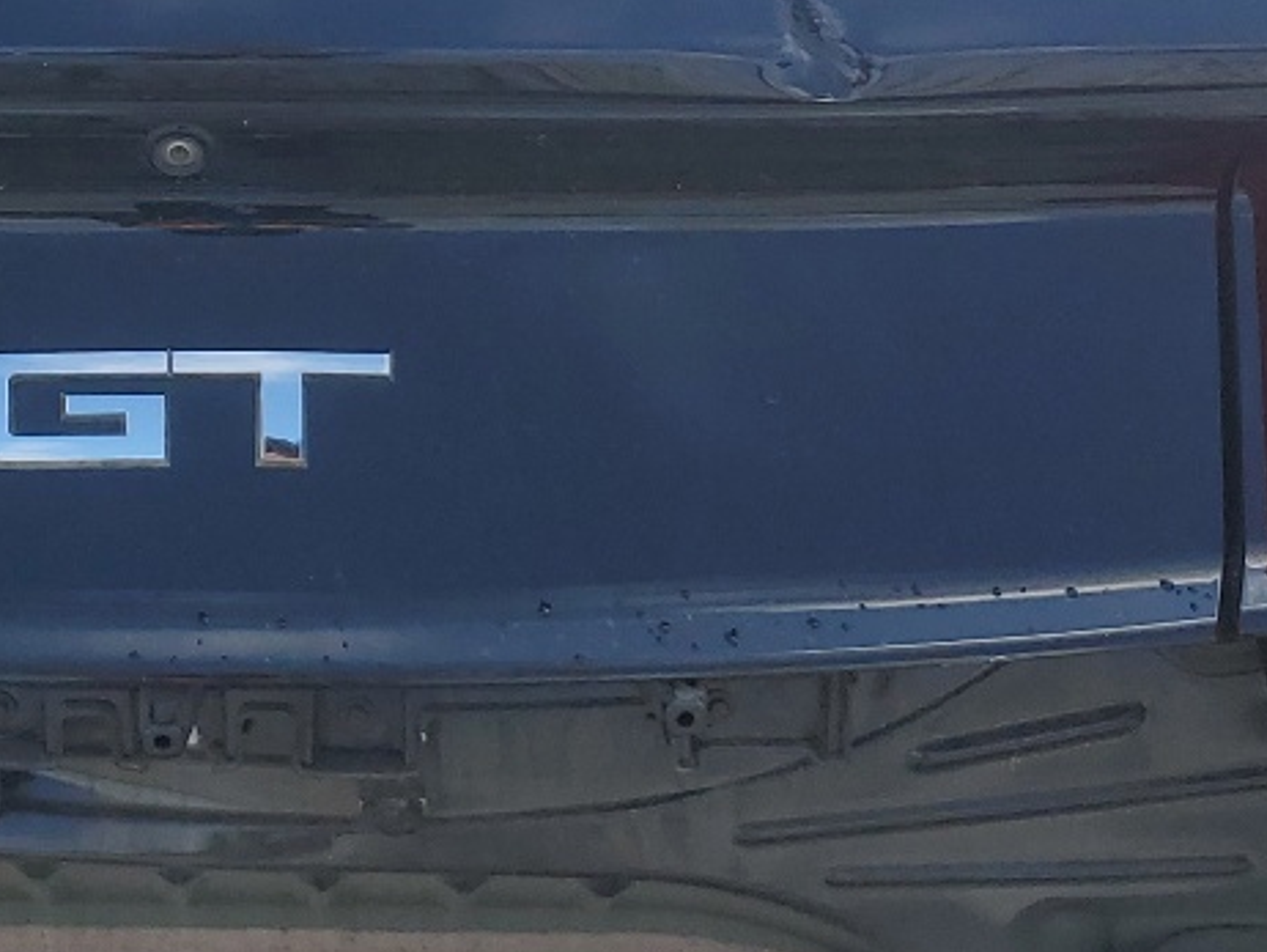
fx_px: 3296
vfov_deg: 16.3
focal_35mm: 90
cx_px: 115
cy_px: 217
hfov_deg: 21.3
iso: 50
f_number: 1.5
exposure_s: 1/1667
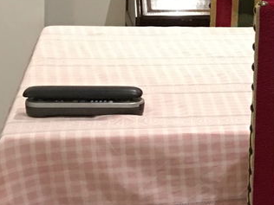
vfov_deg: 10.0
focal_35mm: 147
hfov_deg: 11.9
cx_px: 564
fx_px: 1164
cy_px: 22
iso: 100
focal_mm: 4.15
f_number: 2.2
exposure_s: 1/10
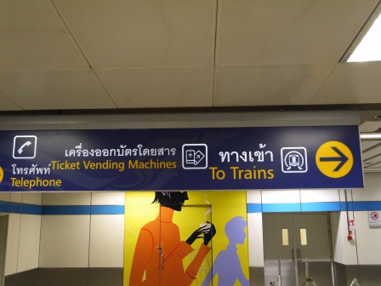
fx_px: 418
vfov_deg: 37.7
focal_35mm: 38
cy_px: 143
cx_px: 190
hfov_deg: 49.0
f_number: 4.3
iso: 1600
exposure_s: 1/50
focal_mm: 19
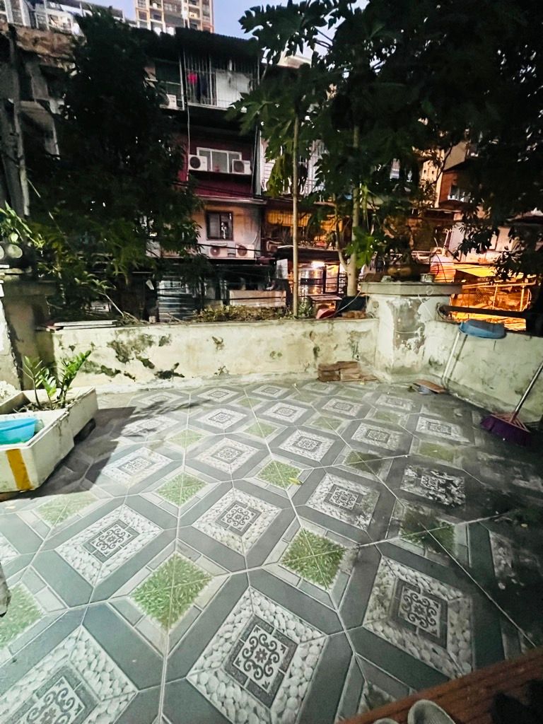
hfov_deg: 89.9
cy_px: 362
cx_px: 272
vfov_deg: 106.2
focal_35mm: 13
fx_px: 272
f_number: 1.8
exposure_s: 1/25
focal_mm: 1.57
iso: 1250
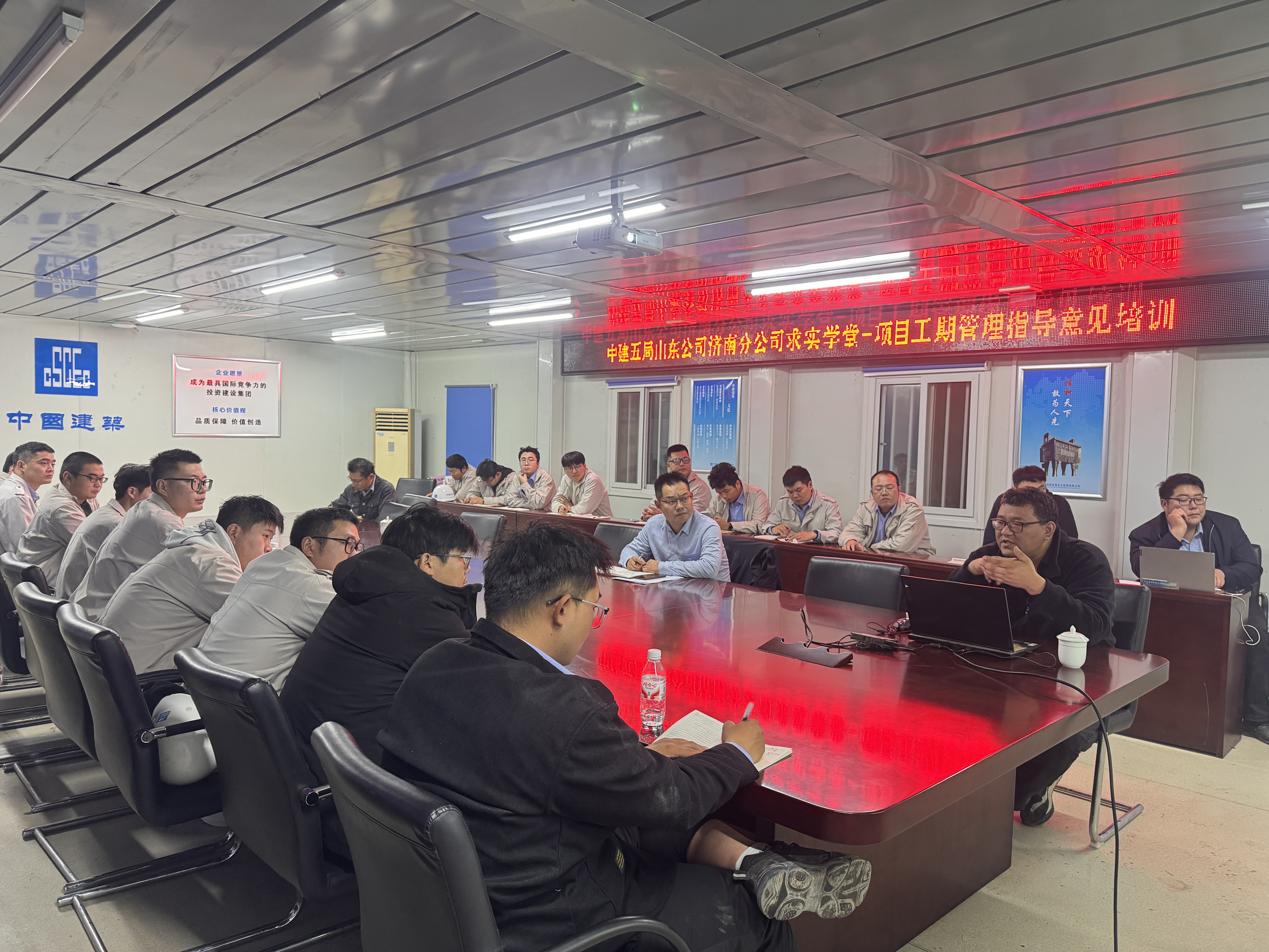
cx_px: 634
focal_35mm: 24
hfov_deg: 71.6
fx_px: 880
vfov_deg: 56.8
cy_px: 476
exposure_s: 1/60
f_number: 1.78
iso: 320
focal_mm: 6.76
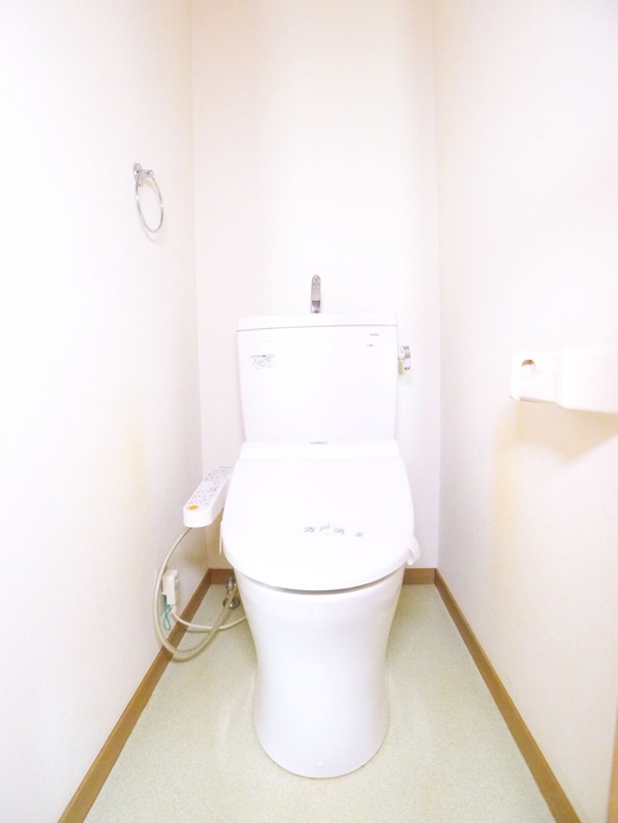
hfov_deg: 56.8
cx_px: 309
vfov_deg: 71.6
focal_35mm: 24
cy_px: 412
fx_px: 571
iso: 800
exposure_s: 1/160
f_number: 2.8
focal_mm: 5.1
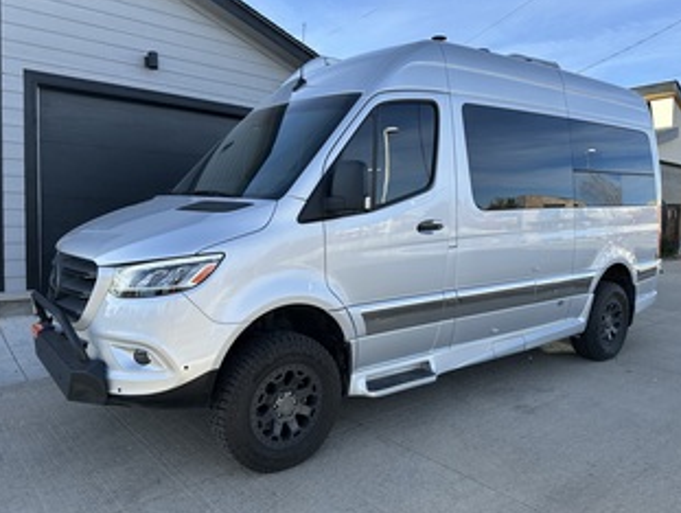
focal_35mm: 27
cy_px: 242
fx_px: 532
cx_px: 339
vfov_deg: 51.4
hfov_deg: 65.3
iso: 80
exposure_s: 1/1541
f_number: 1.78
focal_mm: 6.86
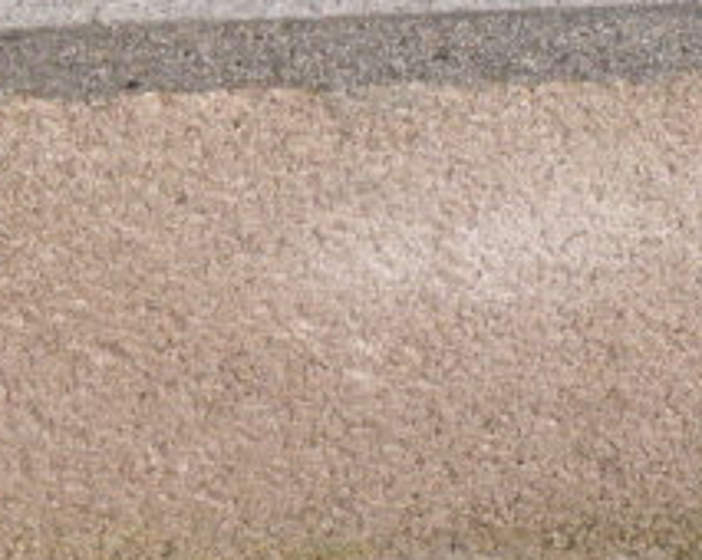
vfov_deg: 5.9
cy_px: -188
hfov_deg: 7.4
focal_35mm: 258
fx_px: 5355
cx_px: -208
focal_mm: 14.71
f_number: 3.5
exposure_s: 1/60
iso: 80
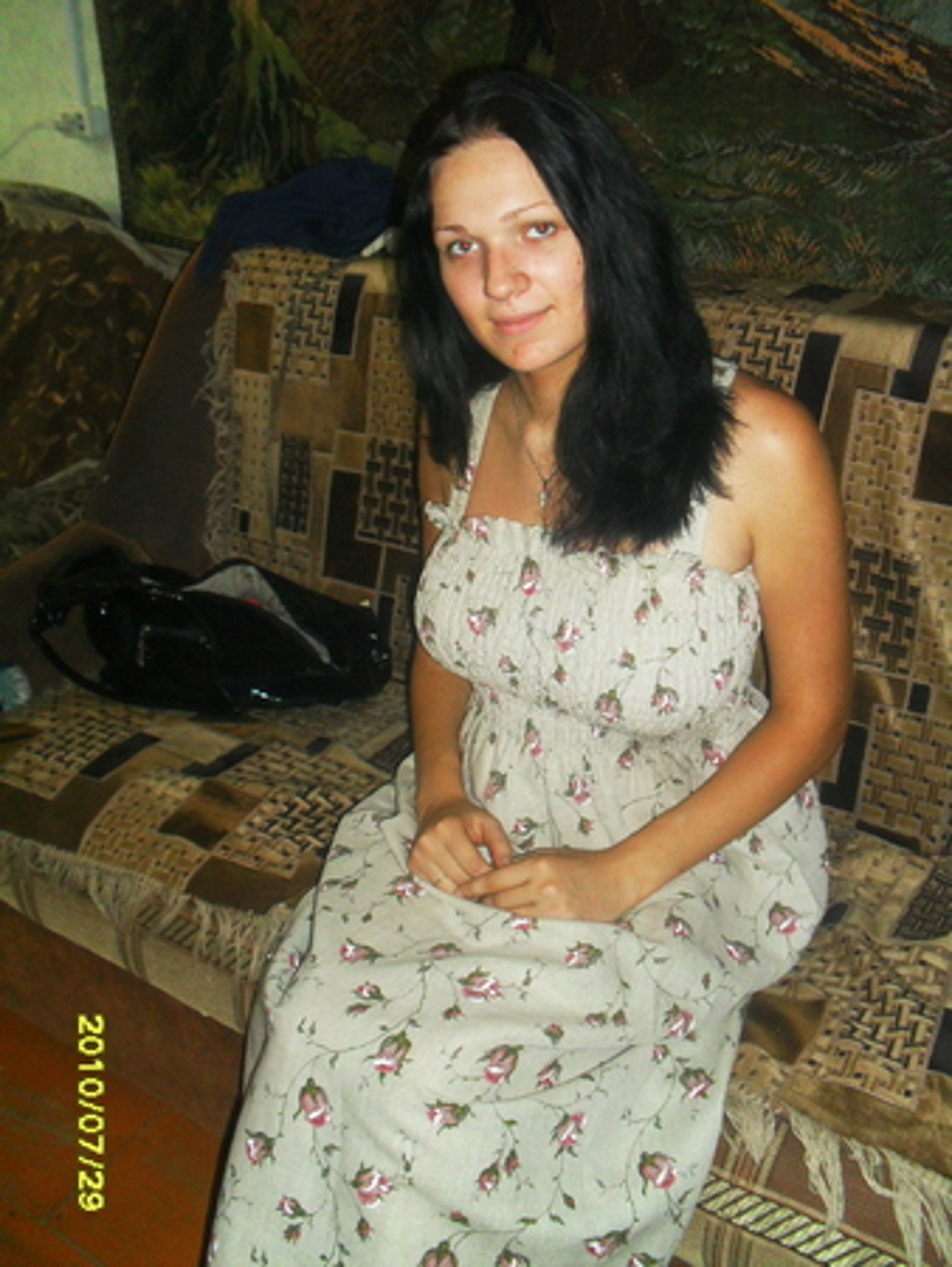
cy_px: 634
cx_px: 476
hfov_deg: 40.7
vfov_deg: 52.6
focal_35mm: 35
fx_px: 1282
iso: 200
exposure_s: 1/45
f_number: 3.2
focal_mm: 6.3
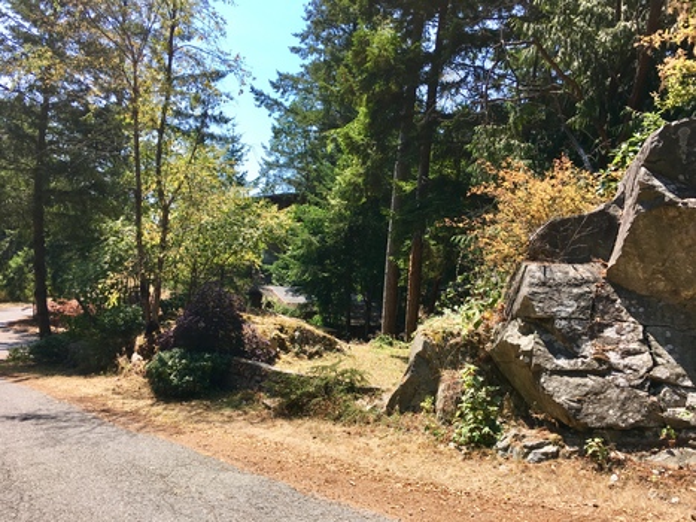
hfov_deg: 61.7
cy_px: 261
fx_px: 583
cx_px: 348
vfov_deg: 48.2
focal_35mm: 29
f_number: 2.2
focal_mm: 4.15
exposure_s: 1/801
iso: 25
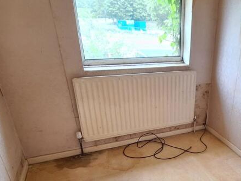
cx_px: 188
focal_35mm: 30
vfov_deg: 46.1
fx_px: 209
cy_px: 121
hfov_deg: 56.2
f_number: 2.2
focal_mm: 1.74
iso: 80
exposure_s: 1/50
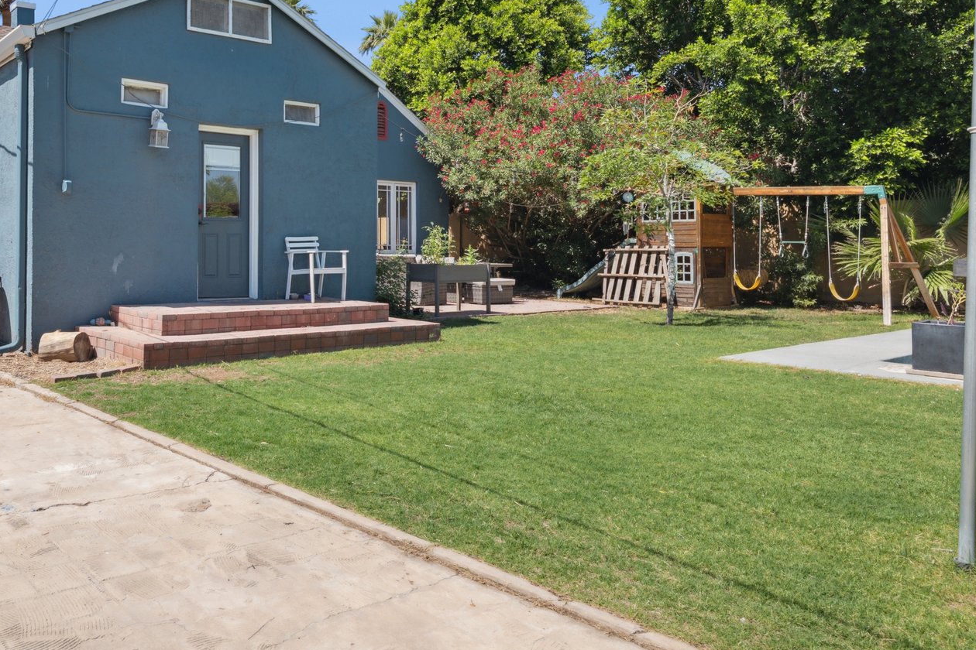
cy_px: 204
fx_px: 705
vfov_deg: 48.5
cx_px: 185
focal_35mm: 26
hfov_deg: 63.0
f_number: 8
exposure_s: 1/1000
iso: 400
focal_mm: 16
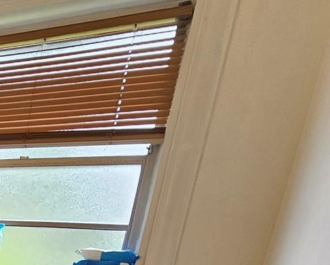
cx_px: -113
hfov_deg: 31.8
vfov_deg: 26.9
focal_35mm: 42
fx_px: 410
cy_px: 385
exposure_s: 1/60
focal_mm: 2.2
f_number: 2.2
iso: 100
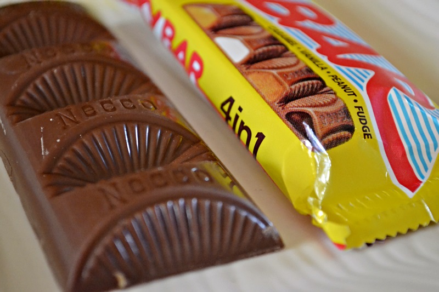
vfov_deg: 16.5
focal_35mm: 82
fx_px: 1006
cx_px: 220
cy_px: 146
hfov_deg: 24.6
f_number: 5.6
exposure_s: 1/60
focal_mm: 55
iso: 3200
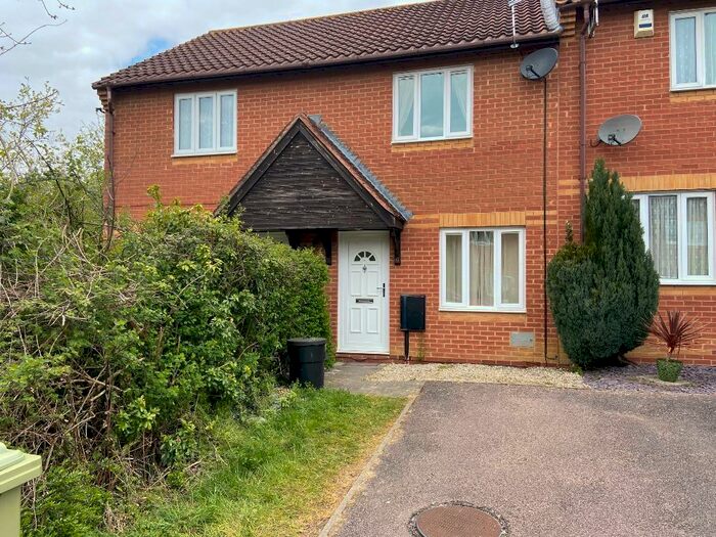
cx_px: 358
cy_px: 268
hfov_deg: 67.3
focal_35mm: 26
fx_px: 538
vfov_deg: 53.1
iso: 32
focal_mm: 4.25
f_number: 1.8
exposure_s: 1/669
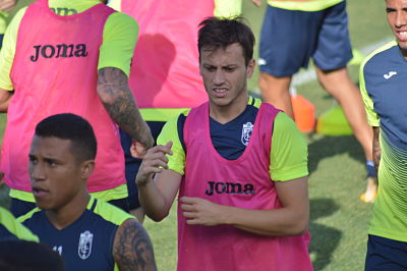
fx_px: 5083
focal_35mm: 450
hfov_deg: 4.6
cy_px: 136
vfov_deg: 3.0
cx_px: 204
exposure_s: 1/1250
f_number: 5.6
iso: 400
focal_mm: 300
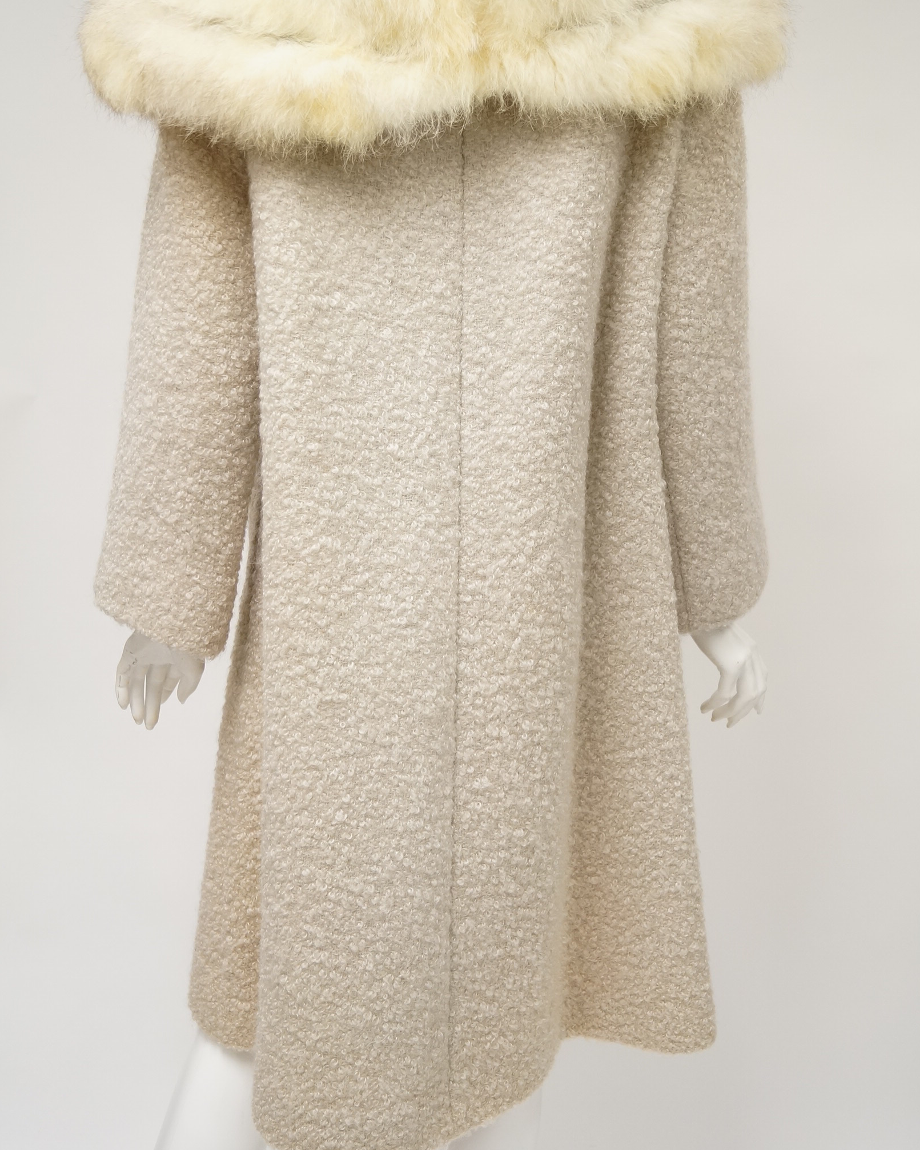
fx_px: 1396
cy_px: 498
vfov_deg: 44.7
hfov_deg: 36.5
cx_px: 461
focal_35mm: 41
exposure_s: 1/60
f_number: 4
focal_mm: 24
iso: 800
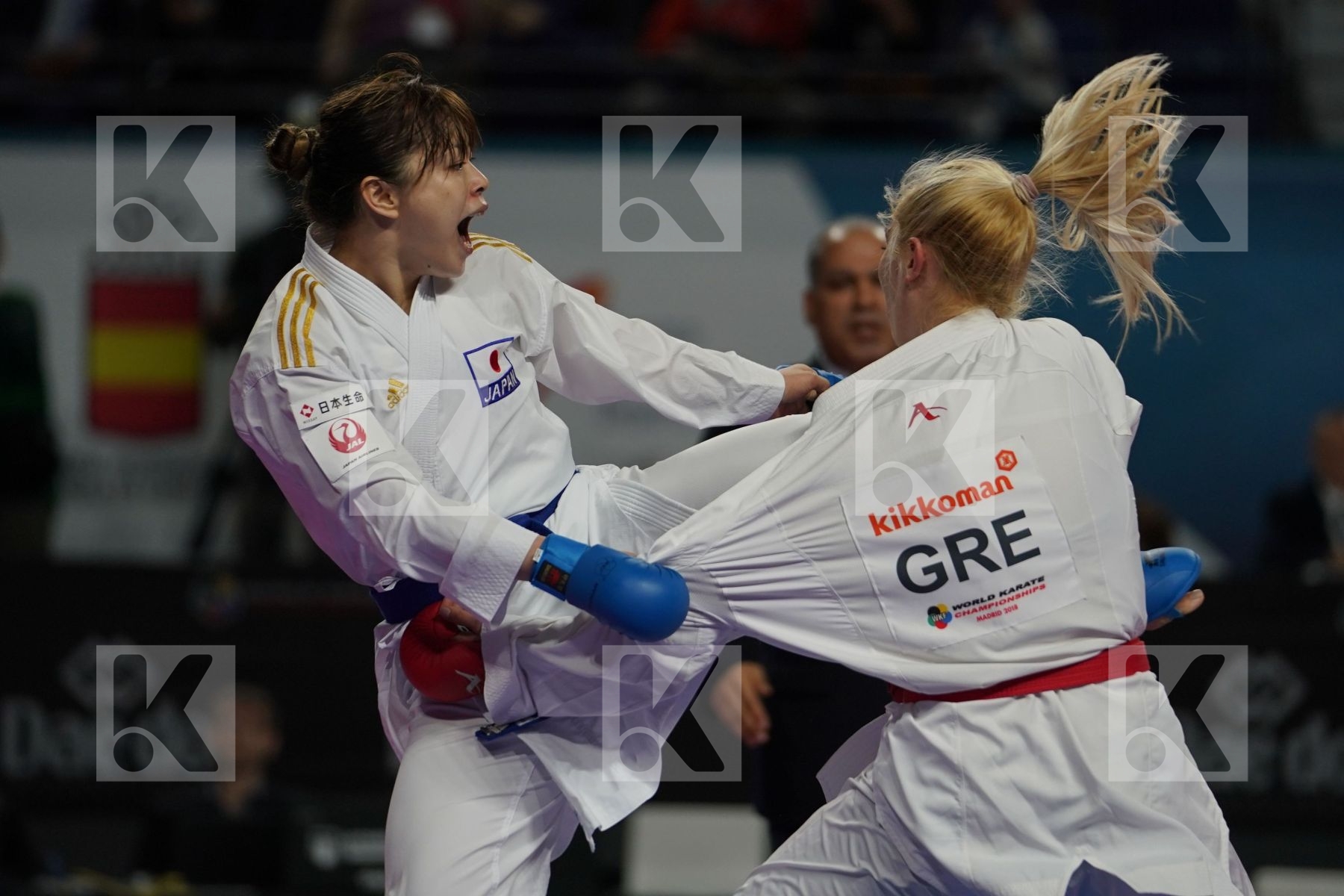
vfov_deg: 4.6
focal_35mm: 300
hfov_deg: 6.9
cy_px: 448
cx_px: 672
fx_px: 11199
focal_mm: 200
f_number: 2.8
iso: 800
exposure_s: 1/1000
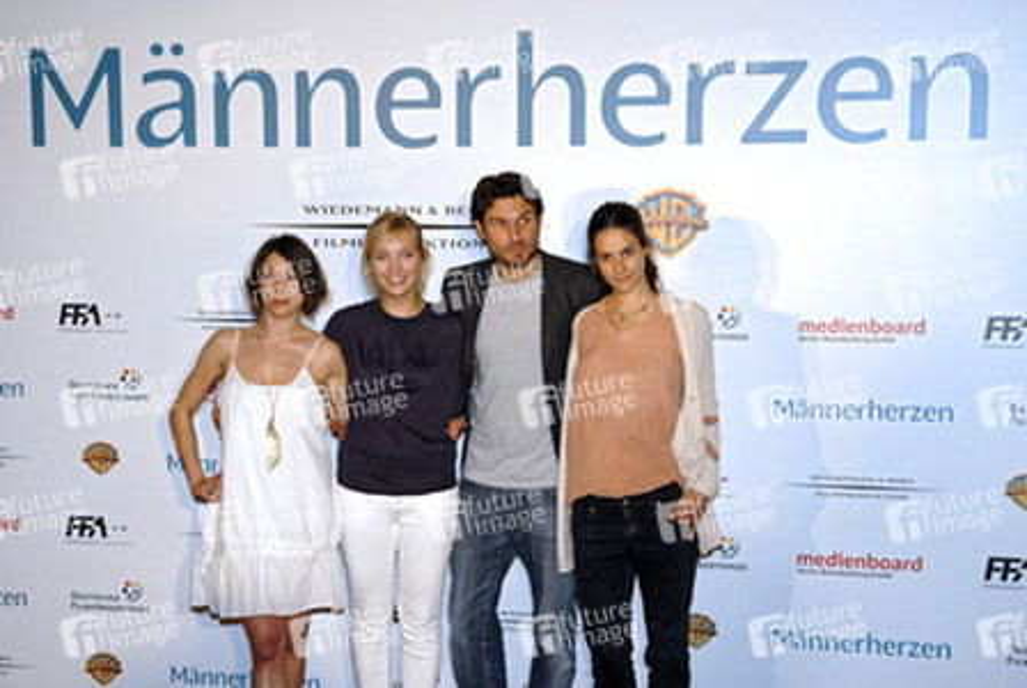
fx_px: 1714
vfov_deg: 22.7
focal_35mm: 60
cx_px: 514
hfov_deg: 33.4
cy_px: 344
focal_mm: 40
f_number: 6.3
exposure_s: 1/125
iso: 640
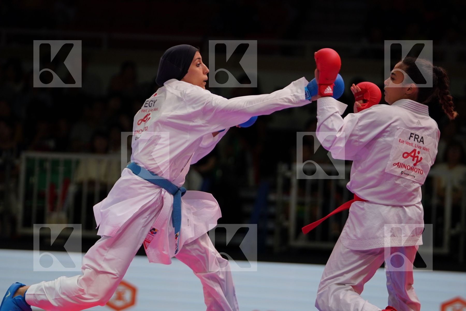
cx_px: 233
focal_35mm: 237
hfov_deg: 8.7
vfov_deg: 5.8
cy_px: 156
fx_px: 3068
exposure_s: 1/1000
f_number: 2.8
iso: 640
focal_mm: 158
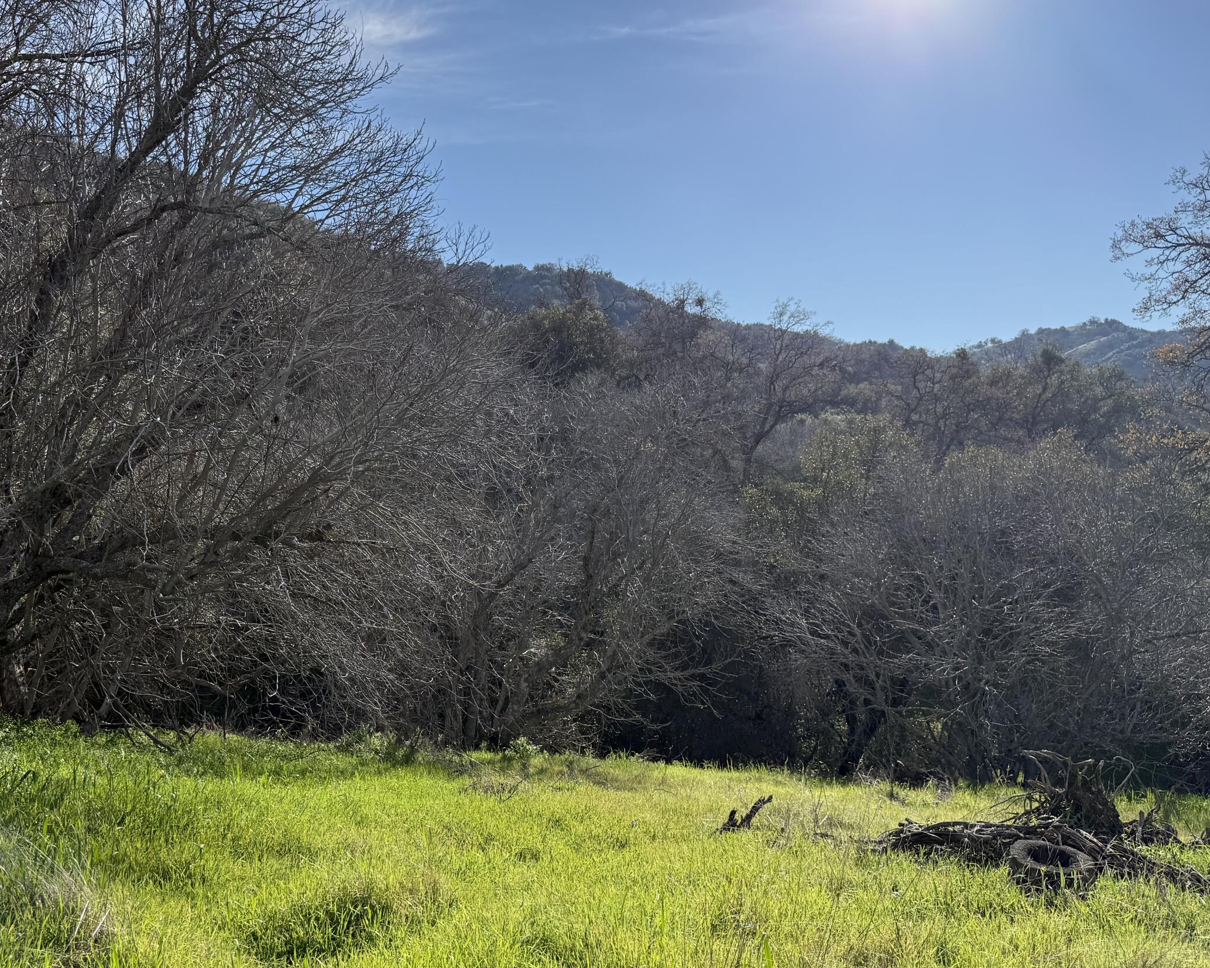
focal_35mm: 34
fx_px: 1218
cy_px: 469
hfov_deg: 52.2
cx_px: 441
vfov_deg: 43.4
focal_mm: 6.76
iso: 100
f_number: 1.78
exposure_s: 1/6173
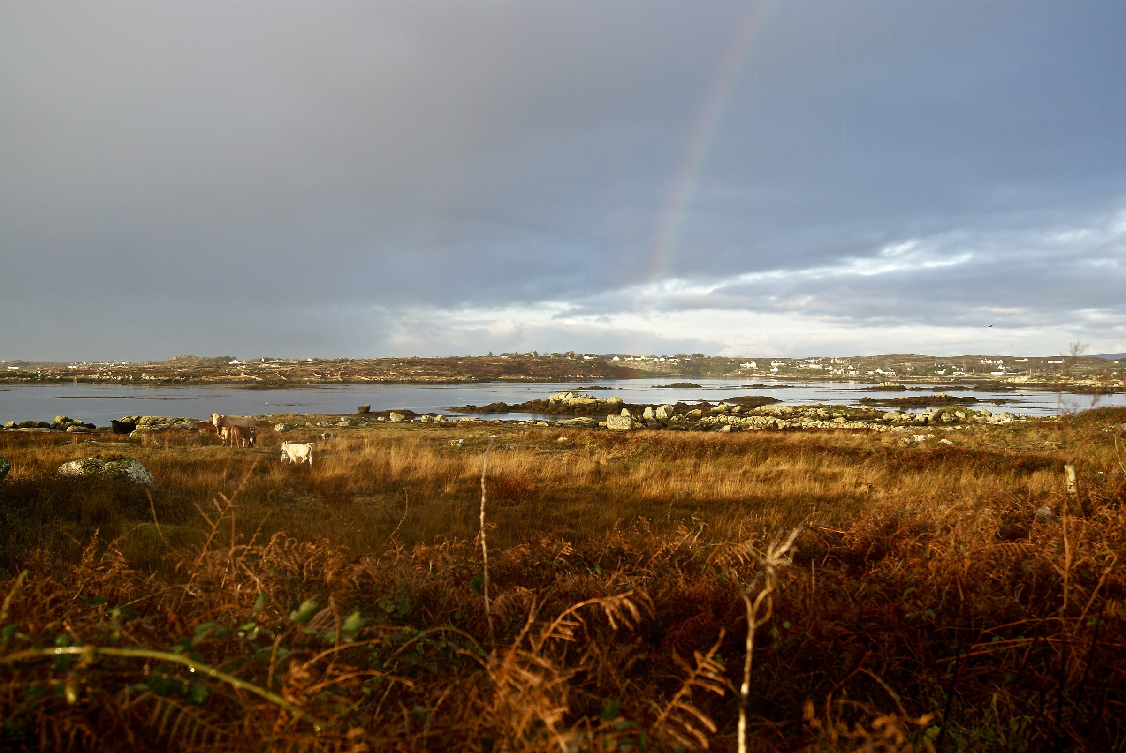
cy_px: 376
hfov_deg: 49.5
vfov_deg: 34.3
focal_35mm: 39
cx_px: 563
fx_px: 1221
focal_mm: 26
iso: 100
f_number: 5
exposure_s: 1/160
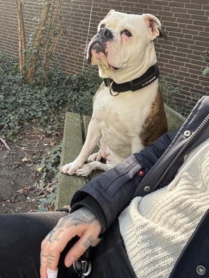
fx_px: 242
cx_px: 104
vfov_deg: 60.0
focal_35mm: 30
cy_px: 139
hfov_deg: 46.8
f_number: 1.9
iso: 32
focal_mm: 2.69
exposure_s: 1/168
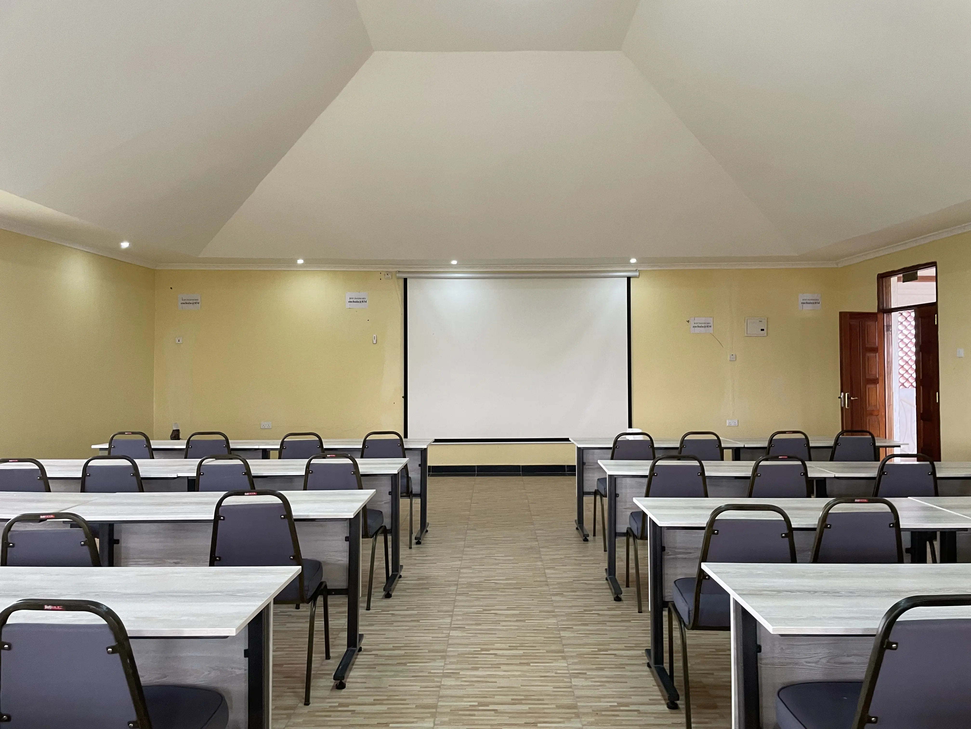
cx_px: 486
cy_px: 364
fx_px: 729
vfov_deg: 53.1
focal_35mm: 26
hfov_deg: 67.3
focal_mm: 4.2
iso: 125
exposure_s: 1/69
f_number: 1.6
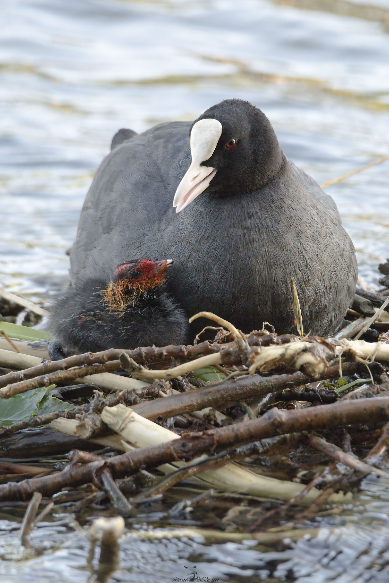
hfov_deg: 2.3
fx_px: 9716
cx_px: 194
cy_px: 292
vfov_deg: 3.4
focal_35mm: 600
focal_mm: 600
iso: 4500
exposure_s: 1/640
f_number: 7.1
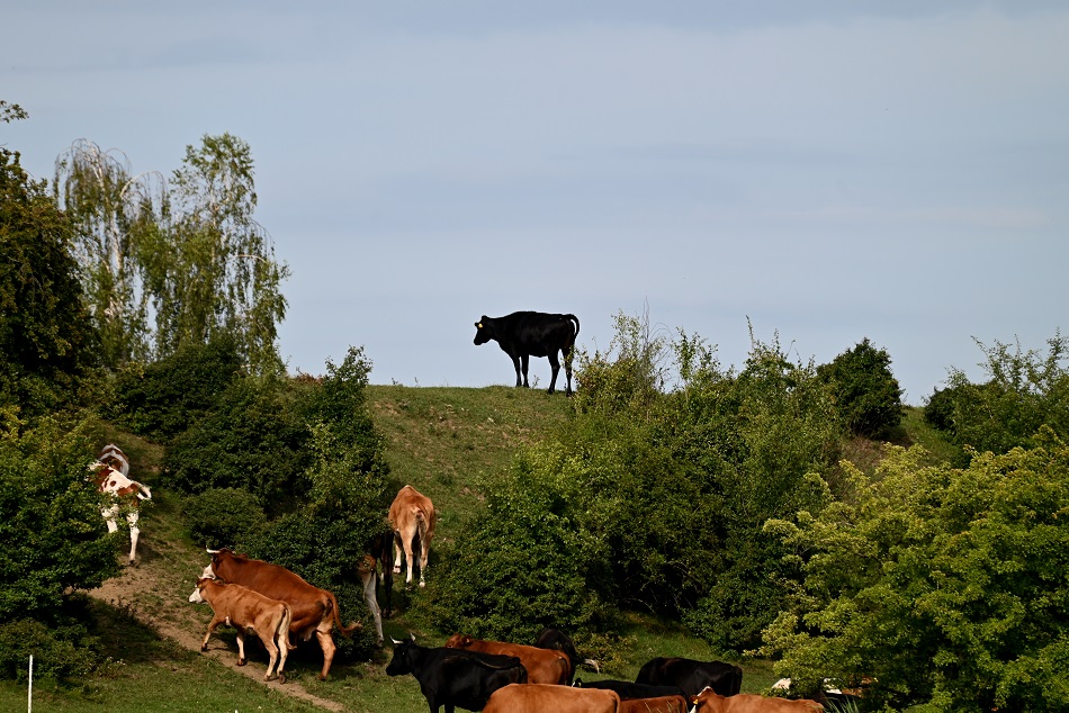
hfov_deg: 6.9
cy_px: 356
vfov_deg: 4.6
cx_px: 534
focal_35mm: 300
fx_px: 8911
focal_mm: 300
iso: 250
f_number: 5.6
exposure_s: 1/1000
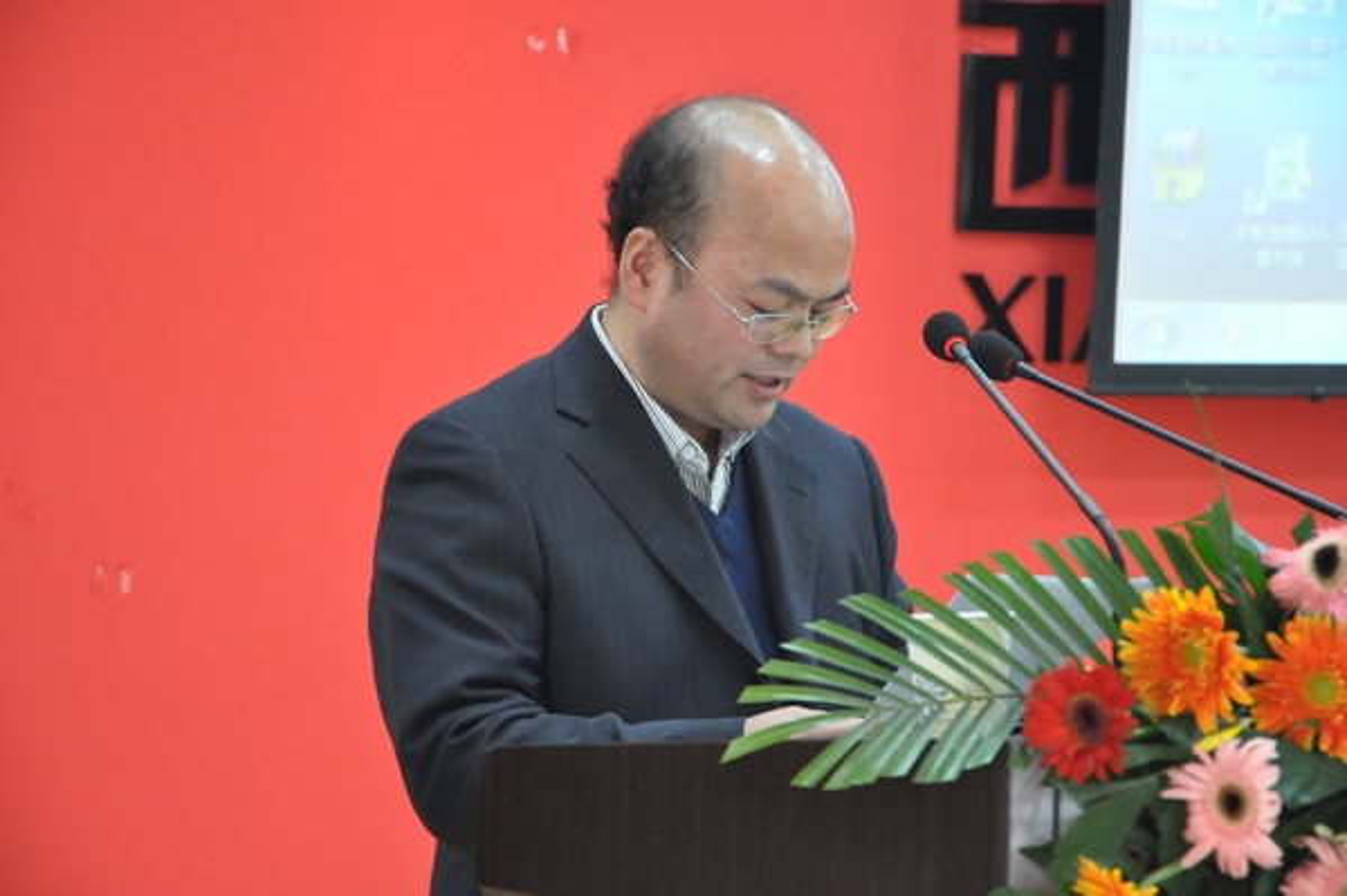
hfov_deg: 18.2
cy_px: 448
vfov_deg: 12.2
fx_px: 4206
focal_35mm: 112
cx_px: 674
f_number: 5.3
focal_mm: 75
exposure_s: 1/30
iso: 3200
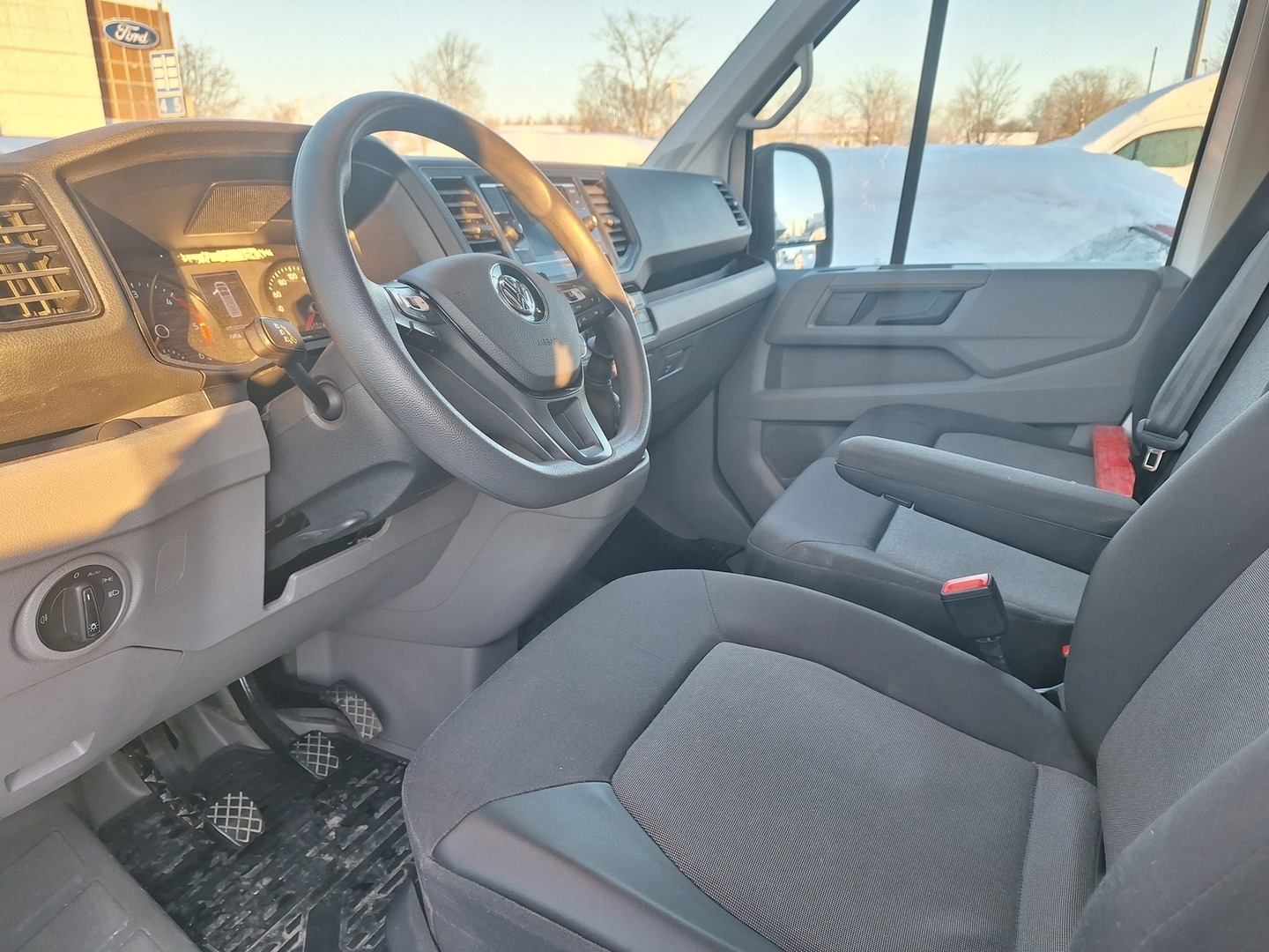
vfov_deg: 58.9
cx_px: 634
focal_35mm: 23
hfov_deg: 73.9
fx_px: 843
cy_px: 476
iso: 50
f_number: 1.8
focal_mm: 5.54
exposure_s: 1/100
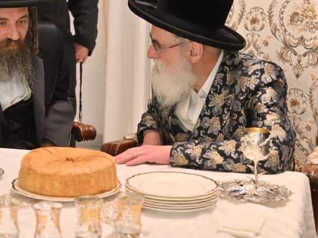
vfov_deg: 16.8
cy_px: 53
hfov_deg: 22.3
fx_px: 799
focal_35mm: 87
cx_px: 81
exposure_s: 1/160
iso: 1000
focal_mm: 50
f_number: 4
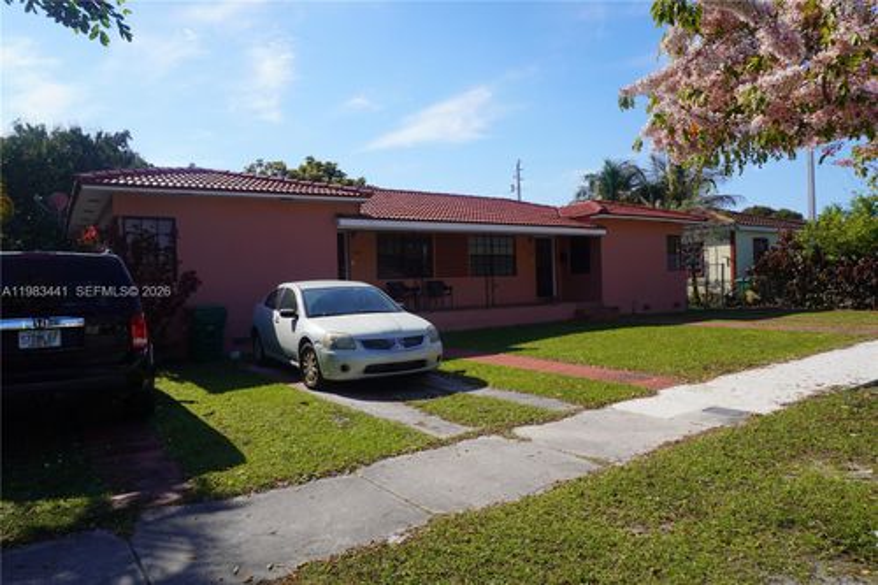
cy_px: 292
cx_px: 439
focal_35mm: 24
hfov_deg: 73.8
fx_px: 585
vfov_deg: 53.1
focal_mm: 16
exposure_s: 1/160
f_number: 10
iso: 100
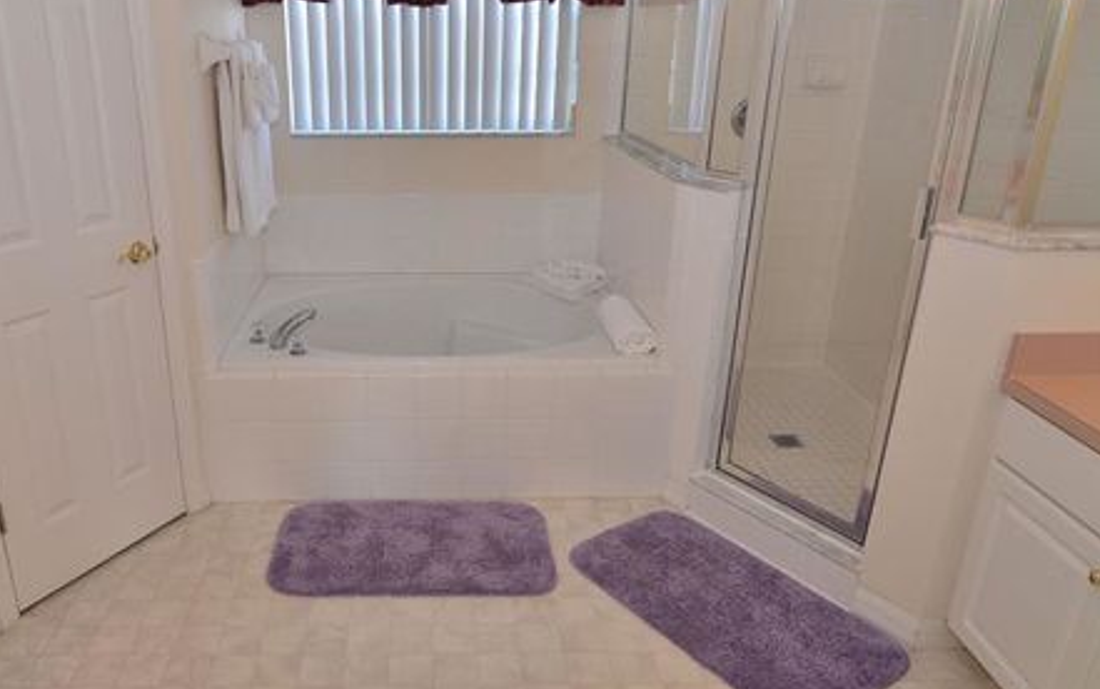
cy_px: 322
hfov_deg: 67.9
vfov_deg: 46.3
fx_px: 804
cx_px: 430
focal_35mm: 27
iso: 160
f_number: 4.5
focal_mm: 11
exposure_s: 1/60
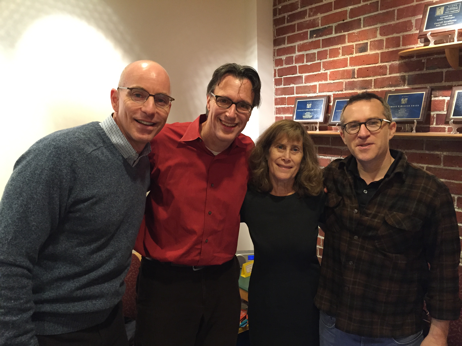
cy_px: 173
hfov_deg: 61.7
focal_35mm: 29
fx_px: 387
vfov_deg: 48.2
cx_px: 231
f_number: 2.2
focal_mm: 4.15
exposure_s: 1/30
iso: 200
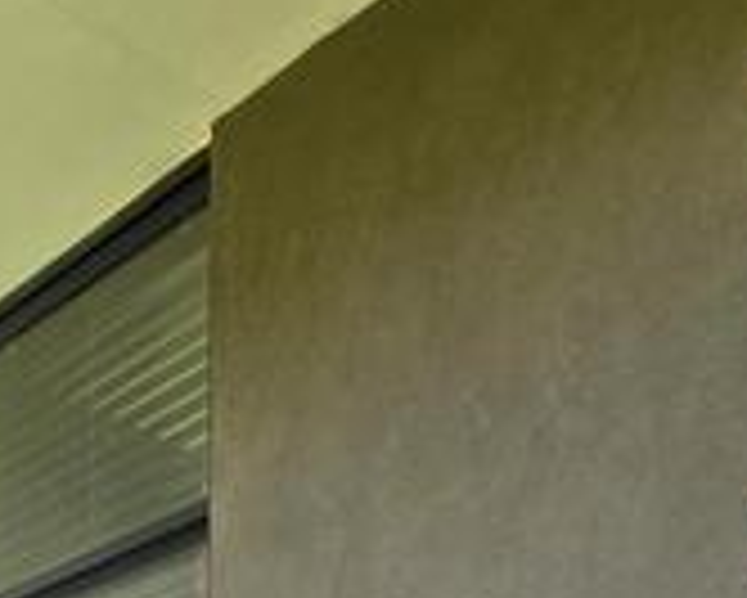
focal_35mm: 61
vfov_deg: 16.2
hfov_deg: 30.6
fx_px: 1349
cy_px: 1326
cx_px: 526
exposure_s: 1/100
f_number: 1.9
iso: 40
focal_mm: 2.2
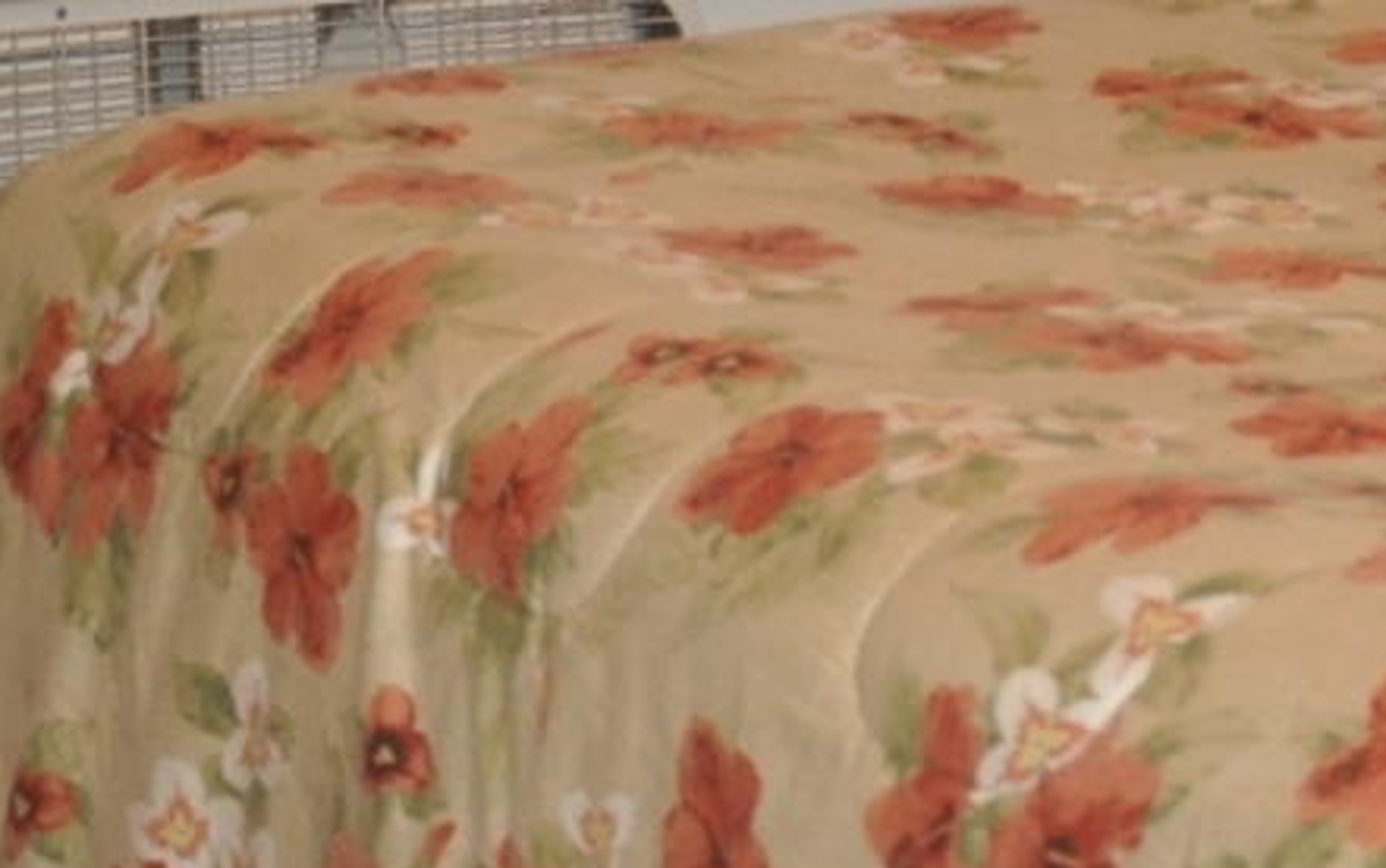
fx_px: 7293
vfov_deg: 6.7
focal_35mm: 193
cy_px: -453
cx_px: 1703
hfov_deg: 10.7
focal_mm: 26
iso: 800
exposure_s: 1/60
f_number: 4
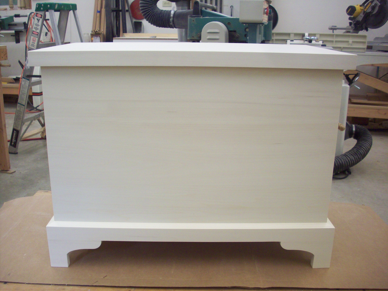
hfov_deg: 50.1
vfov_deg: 38.7
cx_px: 194
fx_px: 415
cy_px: 146
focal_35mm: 37
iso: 164
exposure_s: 1/45
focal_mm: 6.2
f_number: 2.8
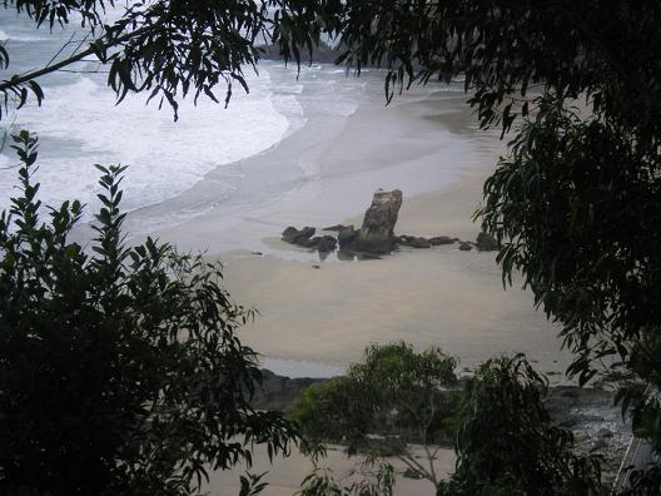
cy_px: 248
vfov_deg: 13.0
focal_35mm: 114
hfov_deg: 17.3
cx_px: 330
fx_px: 2177
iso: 320
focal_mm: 18.9
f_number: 5.9
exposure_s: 1/100
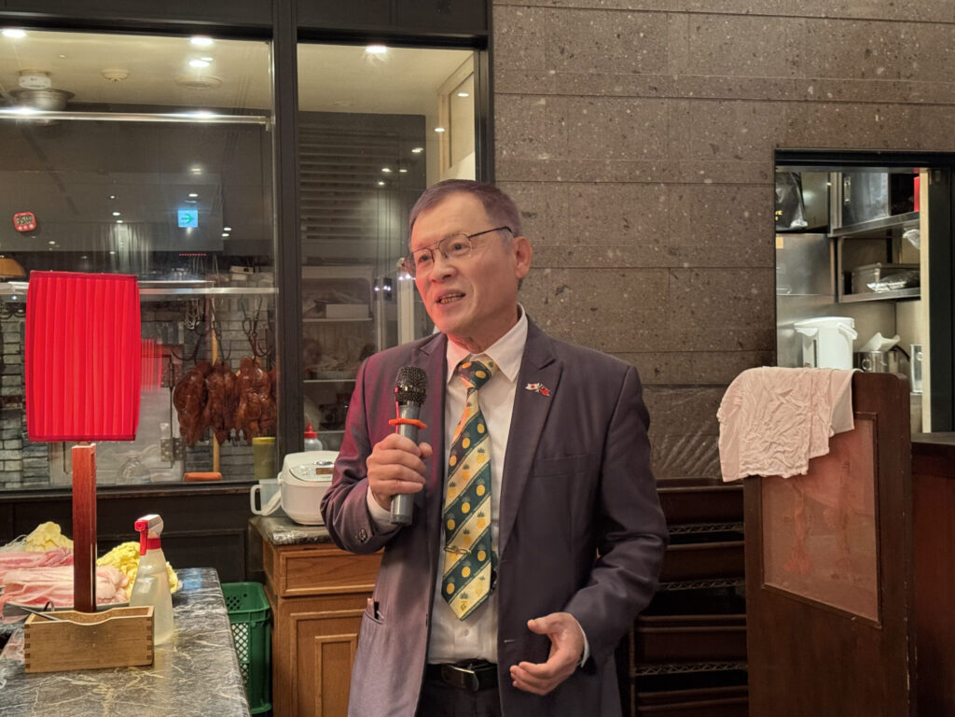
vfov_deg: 30.3
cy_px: 358
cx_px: 478
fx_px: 1324
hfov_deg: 39.7
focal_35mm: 48
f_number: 1.78
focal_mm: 6.76
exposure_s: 1/33
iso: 400
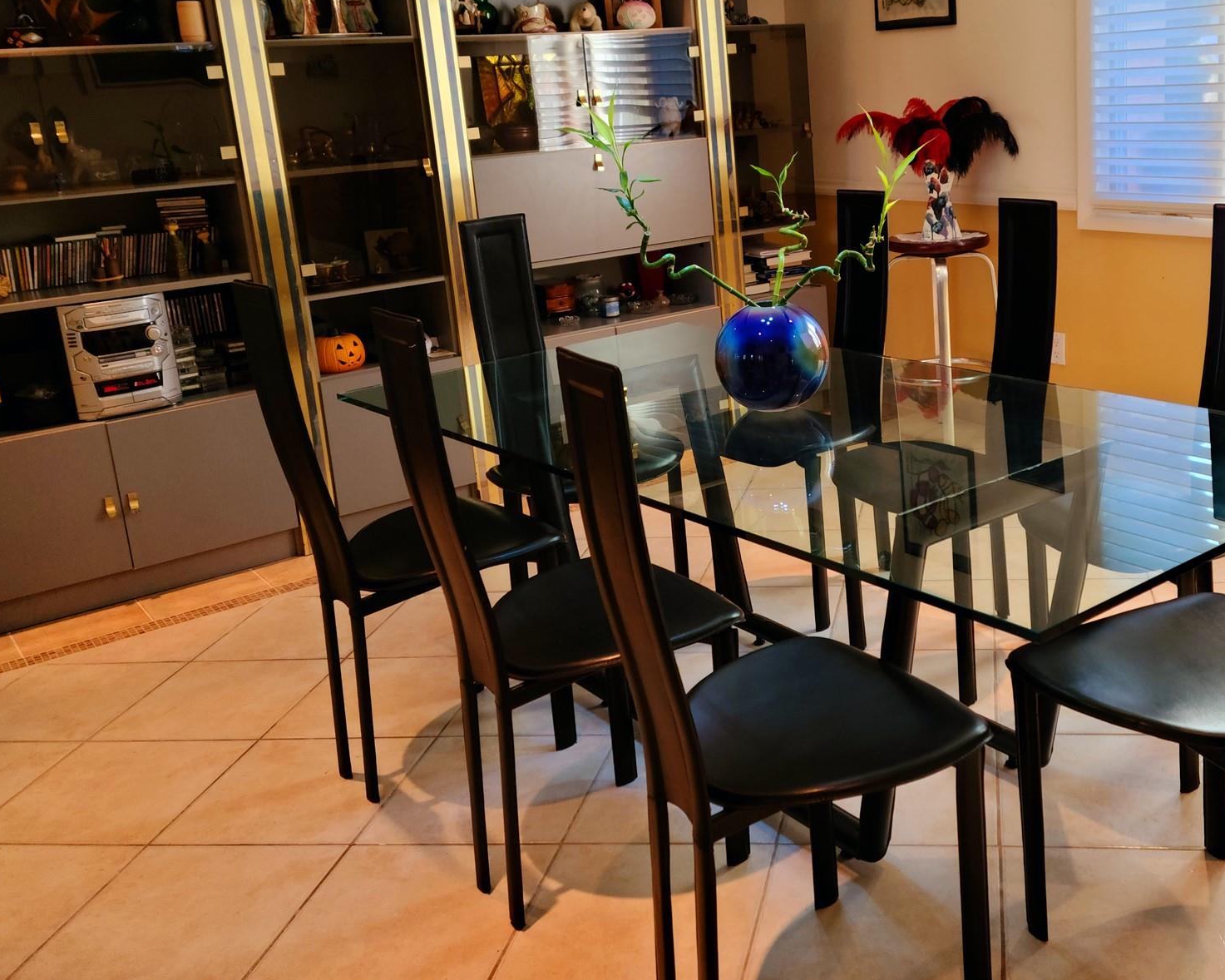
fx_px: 1378
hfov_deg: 47.1
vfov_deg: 38.8
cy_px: 353
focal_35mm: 38
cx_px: 820
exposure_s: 1/59.2
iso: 100
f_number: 2
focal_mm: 5.9
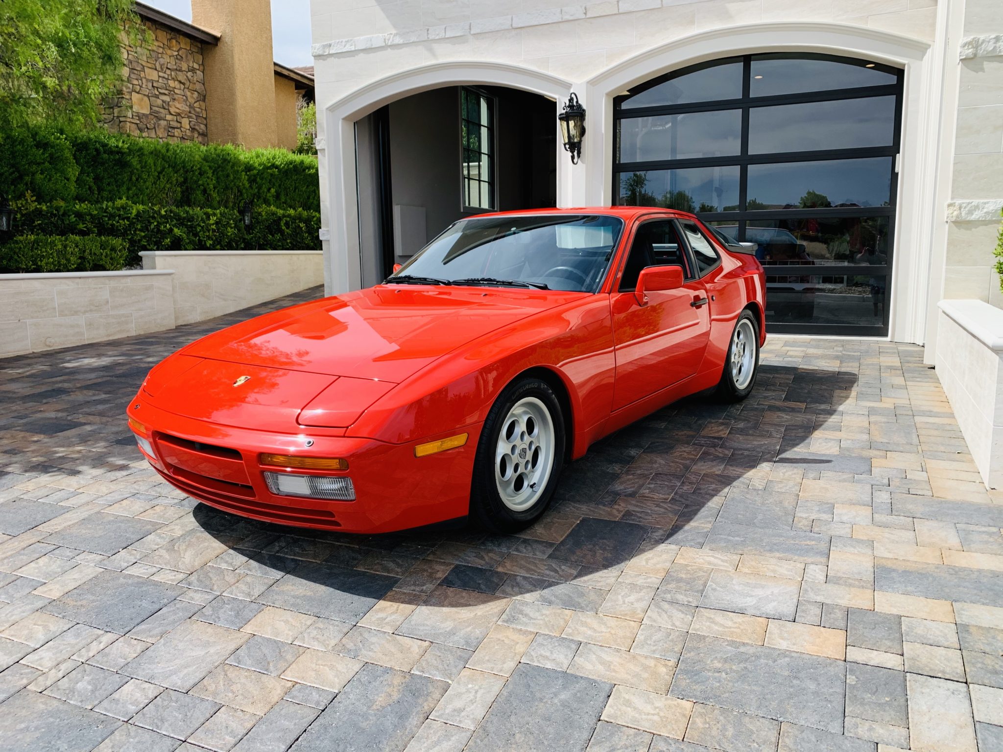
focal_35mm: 26
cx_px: 502
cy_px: 376
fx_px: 753
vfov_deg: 53.1
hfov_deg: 67.3
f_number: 1.8
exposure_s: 1/1350
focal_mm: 4.25
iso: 25
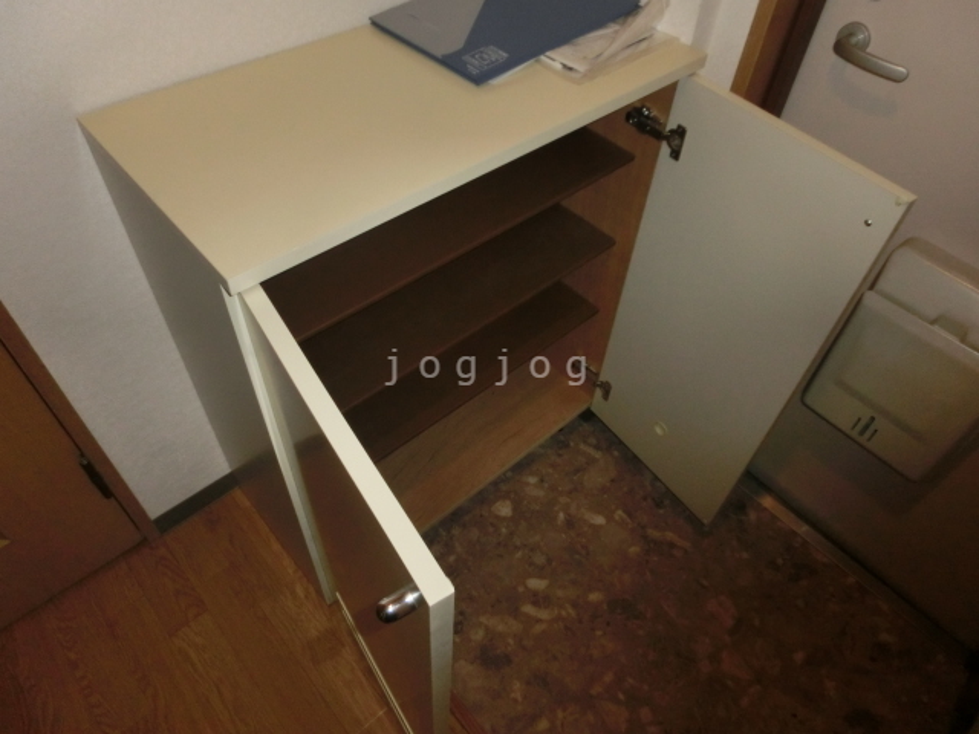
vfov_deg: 56.8
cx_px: 490
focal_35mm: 24
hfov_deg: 71.6
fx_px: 679
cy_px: 367
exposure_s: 1/250
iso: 400
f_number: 3
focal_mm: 4.24
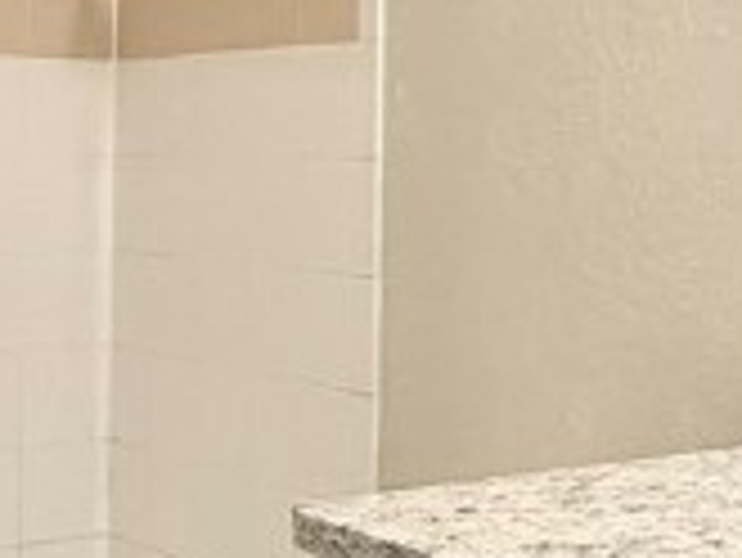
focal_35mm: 87
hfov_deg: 22.0
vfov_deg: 16.9
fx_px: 1866
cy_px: 144
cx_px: 661
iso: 200
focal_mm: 2.22
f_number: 2.2
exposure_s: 1/60
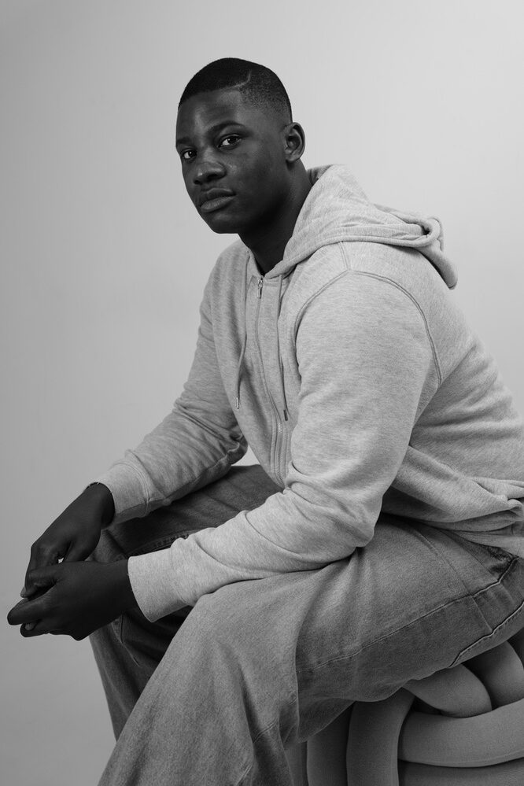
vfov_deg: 40.3
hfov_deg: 27.5
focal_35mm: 49
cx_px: 262
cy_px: 393
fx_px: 1070
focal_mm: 49
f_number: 4.5
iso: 640
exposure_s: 1/250
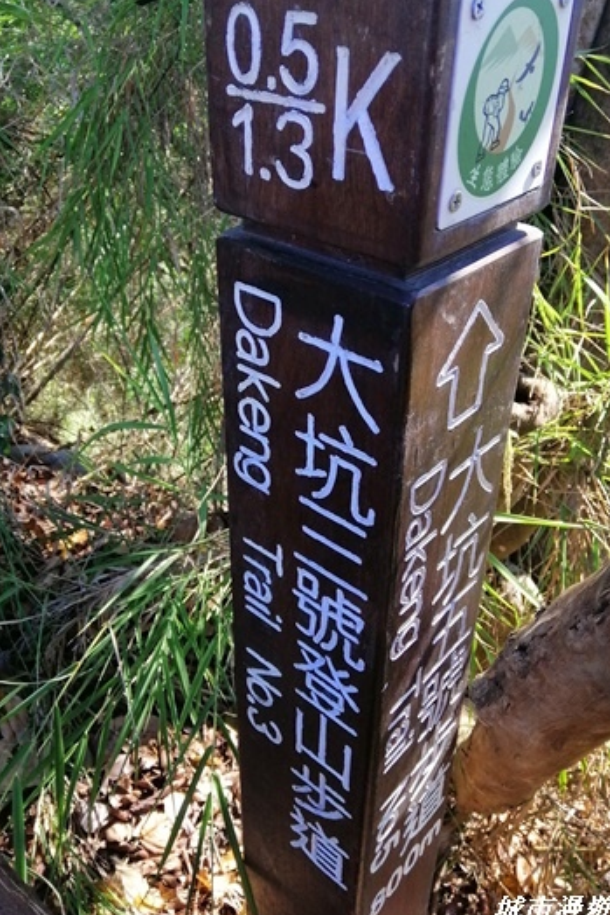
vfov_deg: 60.1
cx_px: 306
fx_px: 787
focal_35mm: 31
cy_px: 402
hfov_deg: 42.4
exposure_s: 1/418
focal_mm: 3.81
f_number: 2.2
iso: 160
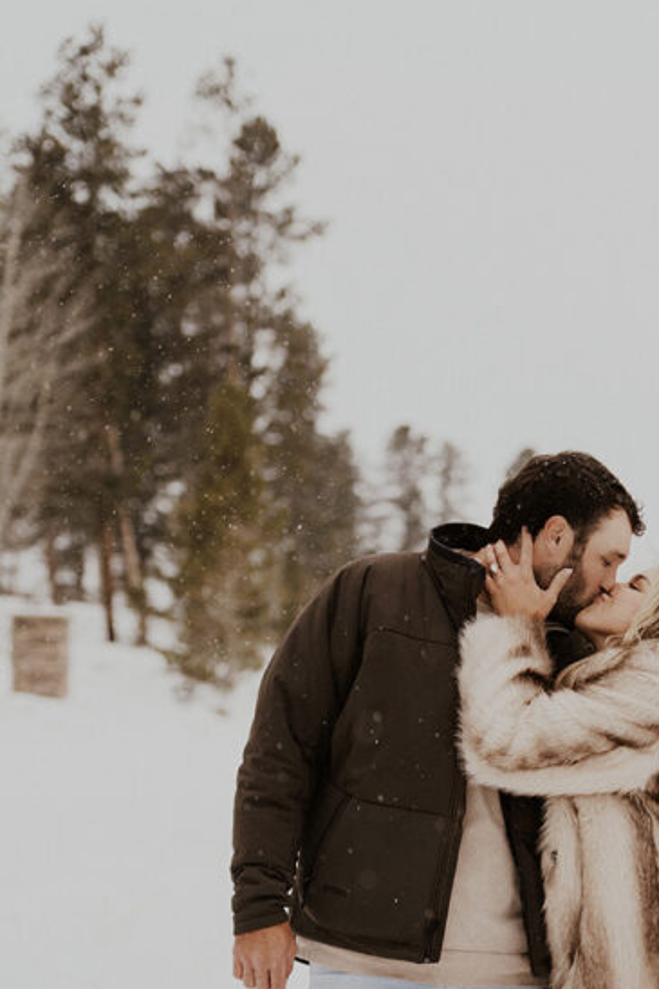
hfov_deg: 15.7
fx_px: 2363
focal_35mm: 86
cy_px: 868
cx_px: 602
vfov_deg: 23.1
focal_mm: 46
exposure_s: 1/500
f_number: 2
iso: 160
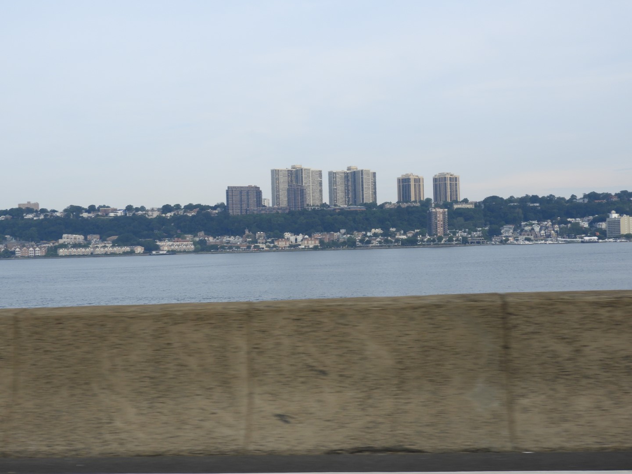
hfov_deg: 38.2
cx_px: 316
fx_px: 913
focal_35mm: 50
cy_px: 237
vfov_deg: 29.1
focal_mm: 9
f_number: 4
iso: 100
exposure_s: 1/640
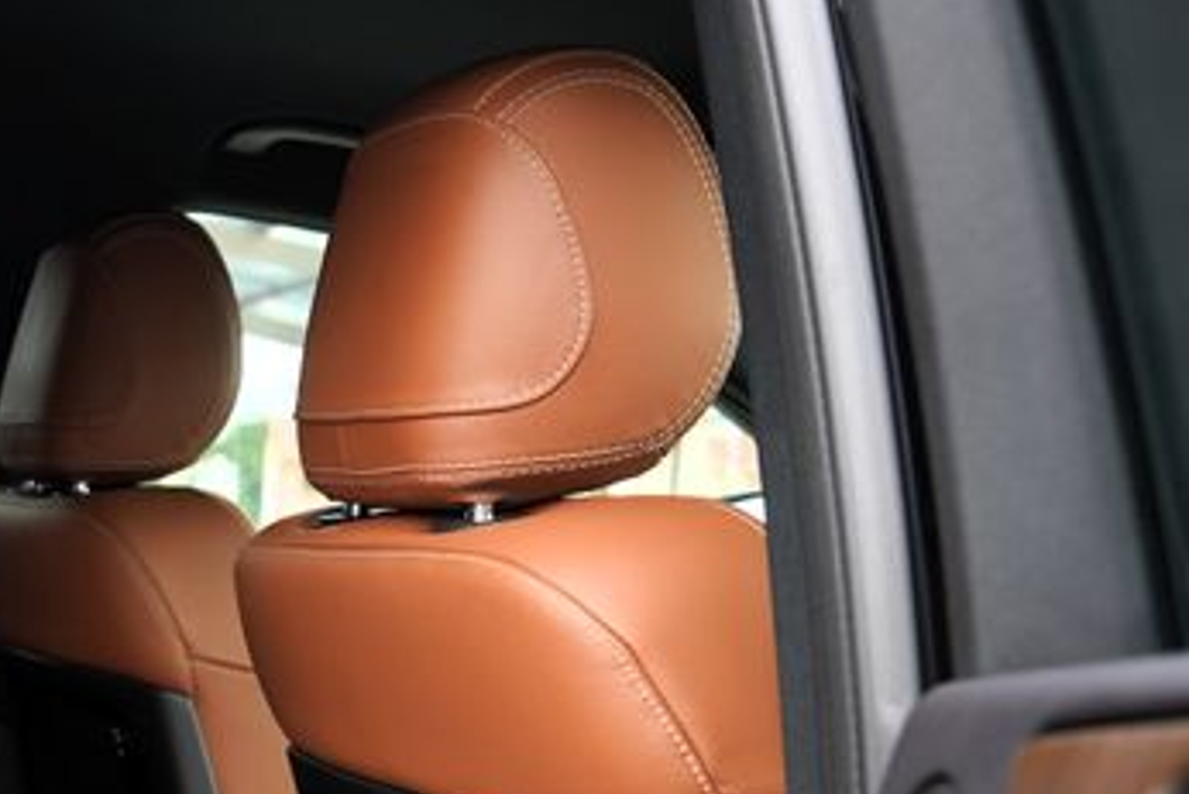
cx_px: -213
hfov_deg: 25.7
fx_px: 2346
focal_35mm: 71
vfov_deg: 18.6
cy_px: 830
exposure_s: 1/50
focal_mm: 24
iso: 100
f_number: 4
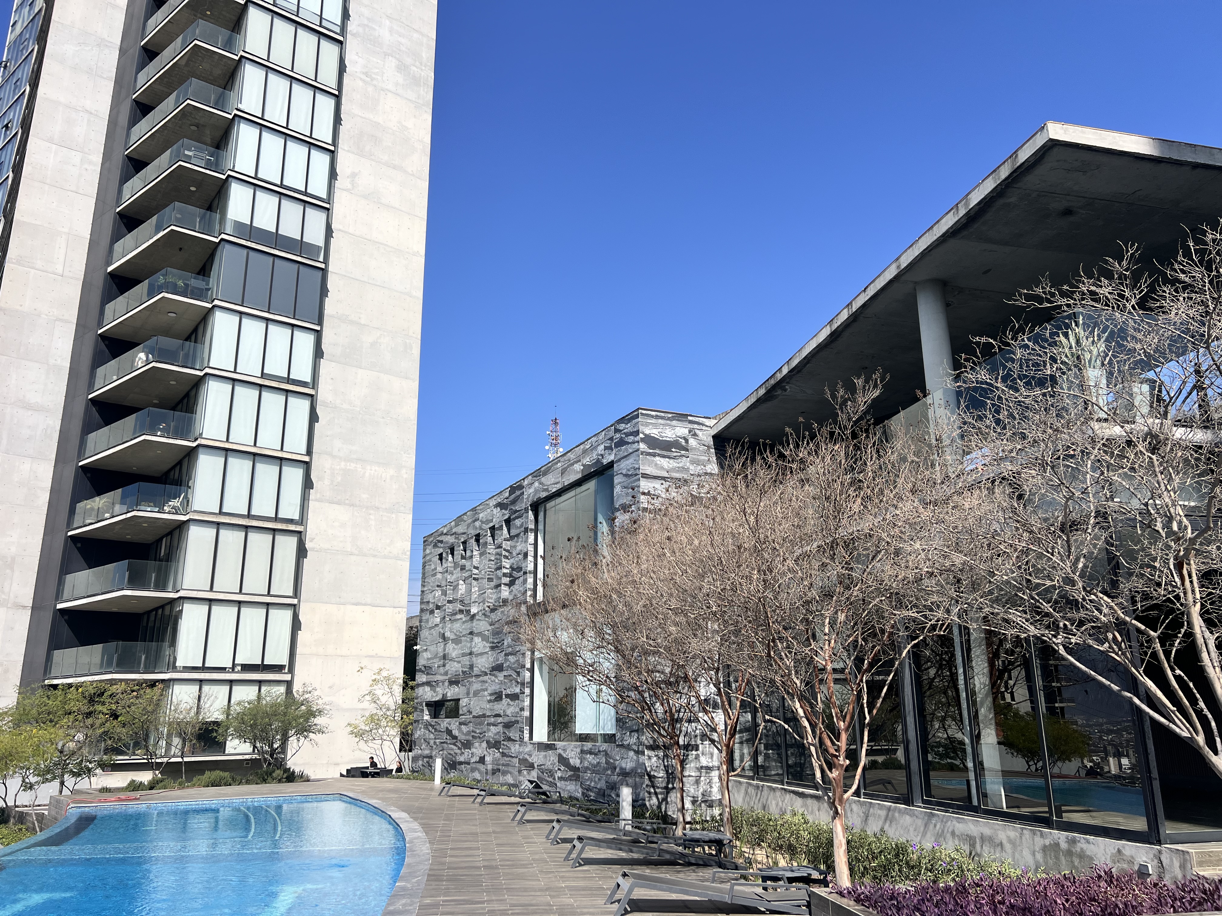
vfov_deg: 53.1
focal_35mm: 26
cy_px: 458
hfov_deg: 67.3
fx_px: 918
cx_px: 611
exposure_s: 1/4831
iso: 50
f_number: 1.5
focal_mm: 5.7
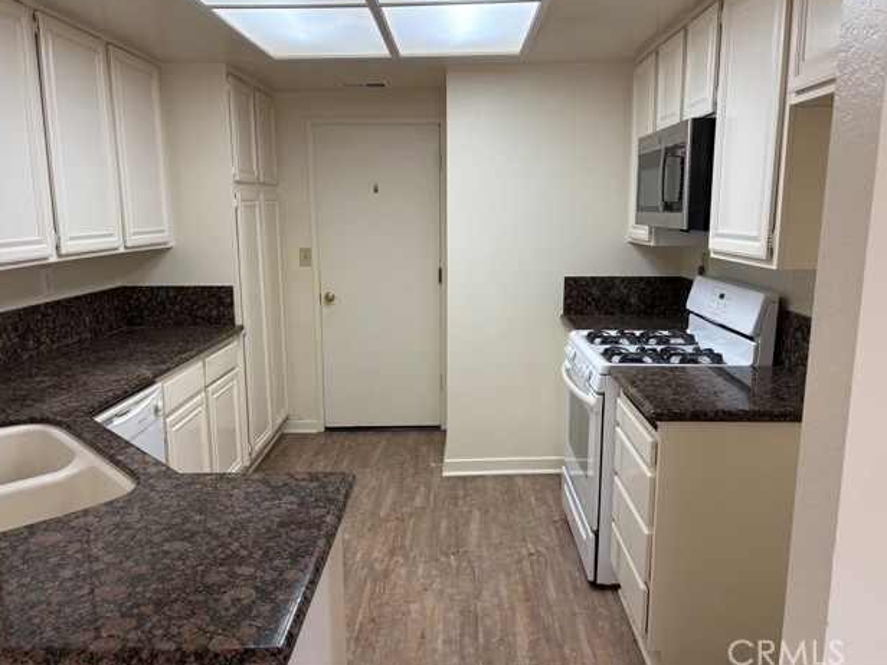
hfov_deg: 65.3
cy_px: 328
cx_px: 449
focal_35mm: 27
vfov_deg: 51.4
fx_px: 692
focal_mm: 5.96
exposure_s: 1/60
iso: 80
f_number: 1.6
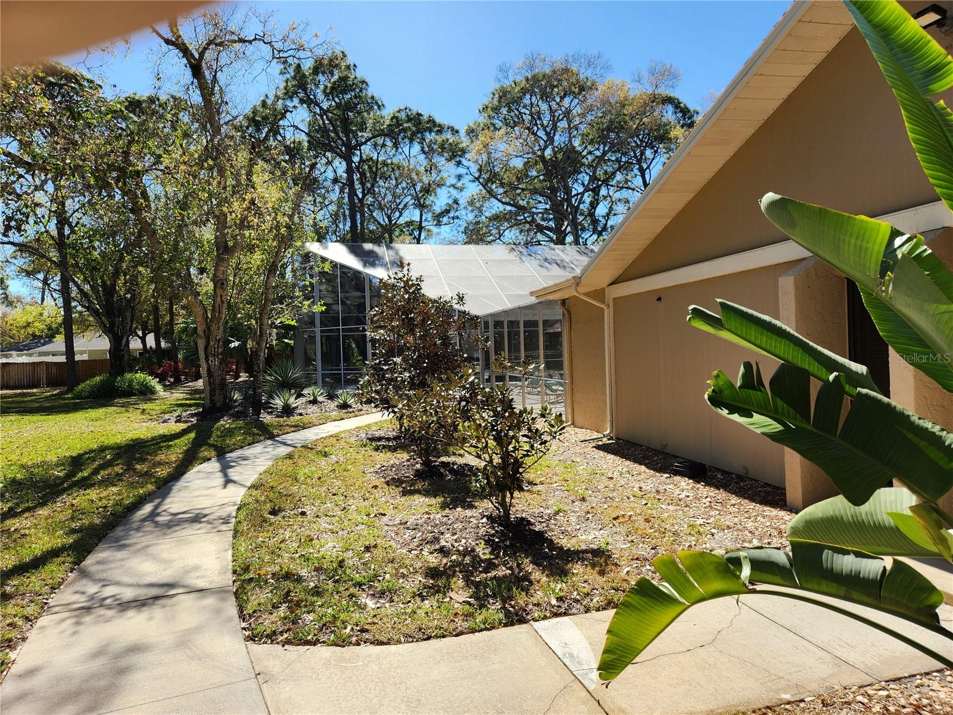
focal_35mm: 23
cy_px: 358
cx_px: 476
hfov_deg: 73.9
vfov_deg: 58.9
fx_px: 633
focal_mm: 5.4
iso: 20
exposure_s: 1/1076
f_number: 1.8
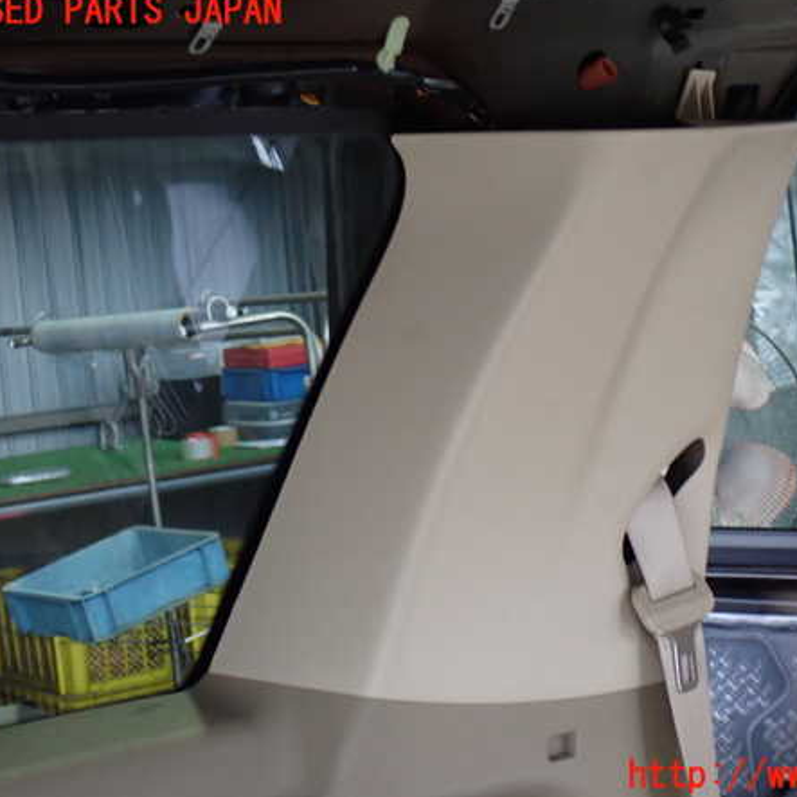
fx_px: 2214
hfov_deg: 20.4
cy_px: 394
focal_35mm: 85
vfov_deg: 20.4
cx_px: 495
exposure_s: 1/15
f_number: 3.9
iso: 1000
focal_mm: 12.73
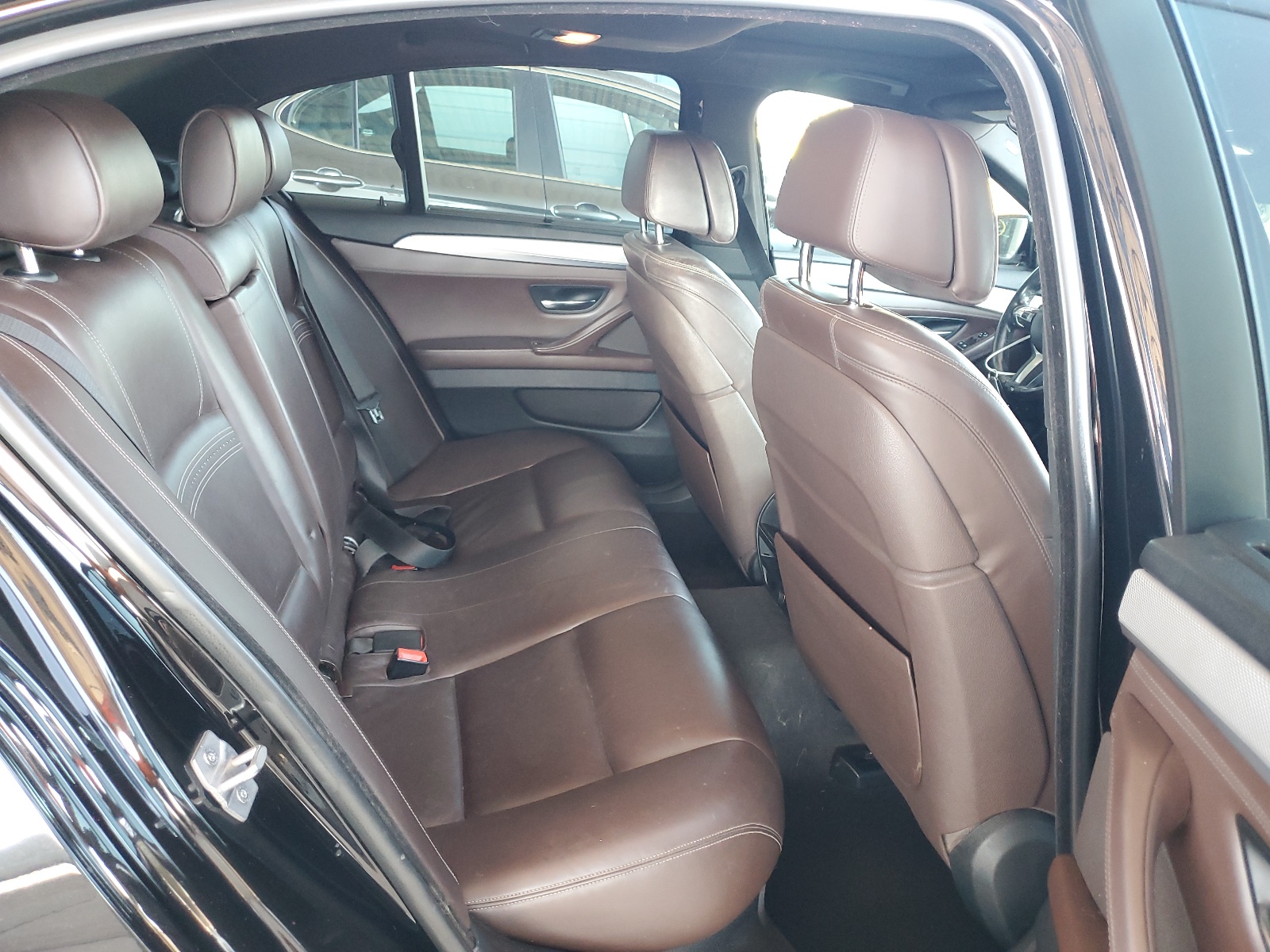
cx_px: 635
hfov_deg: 67.3
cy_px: 476
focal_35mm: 26
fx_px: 954
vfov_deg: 53.1
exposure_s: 1/60.2
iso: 194
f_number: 1.5
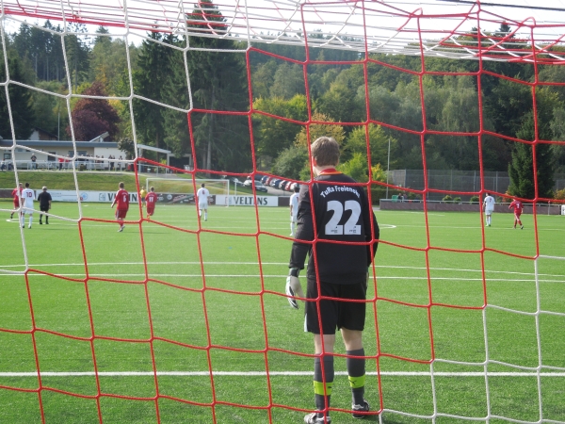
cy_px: 212
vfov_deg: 21.3
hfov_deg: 28.2
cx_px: 282
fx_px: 1126
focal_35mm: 69
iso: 100
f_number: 4.4
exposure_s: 1/250
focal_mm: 12.5
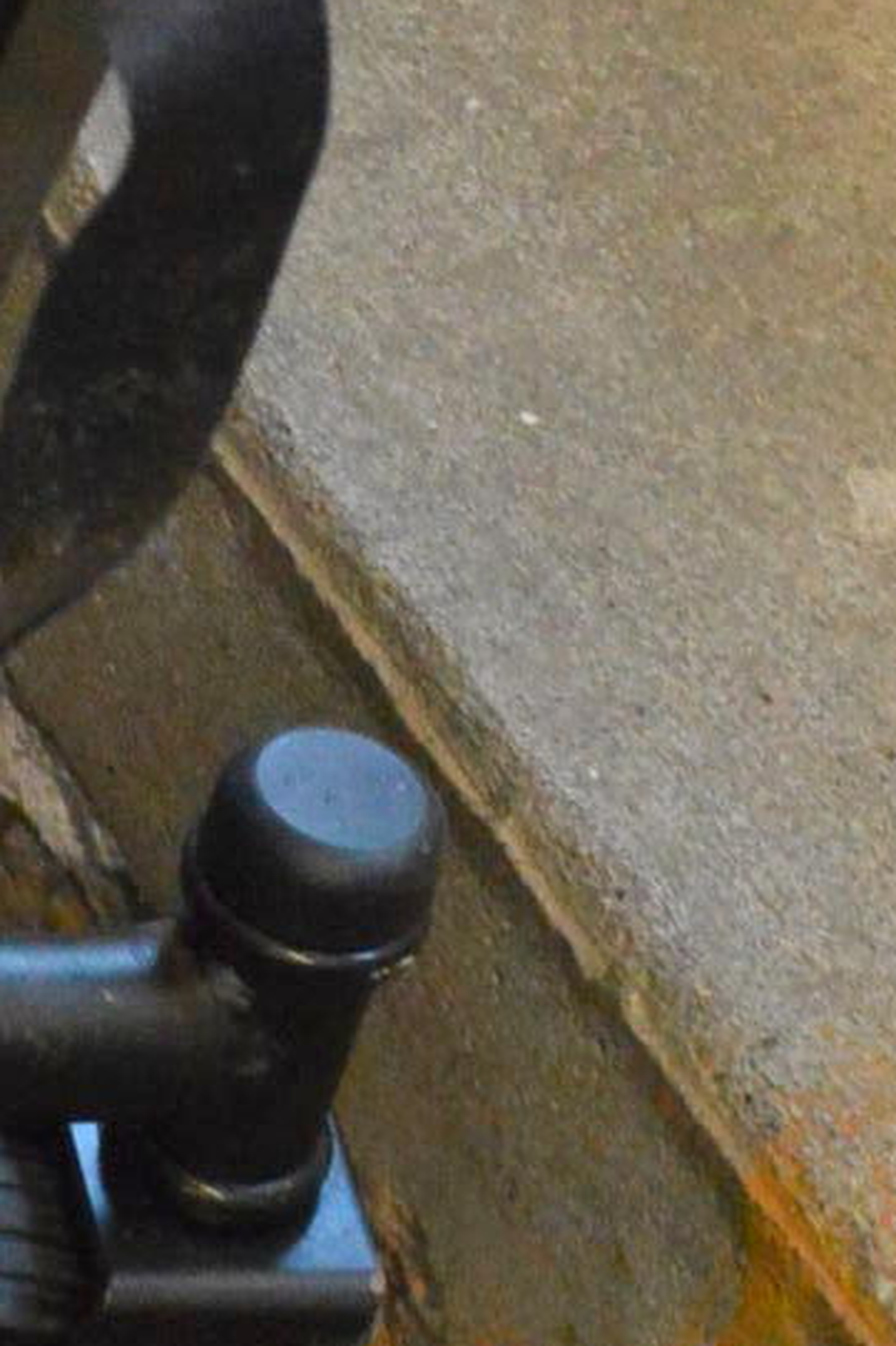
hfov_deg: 8.8
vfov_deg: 13.6
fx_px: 5607
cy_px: 129
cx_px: -660
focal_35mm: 150
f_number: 5.6
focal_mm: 18
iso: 3200
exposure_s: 1/60
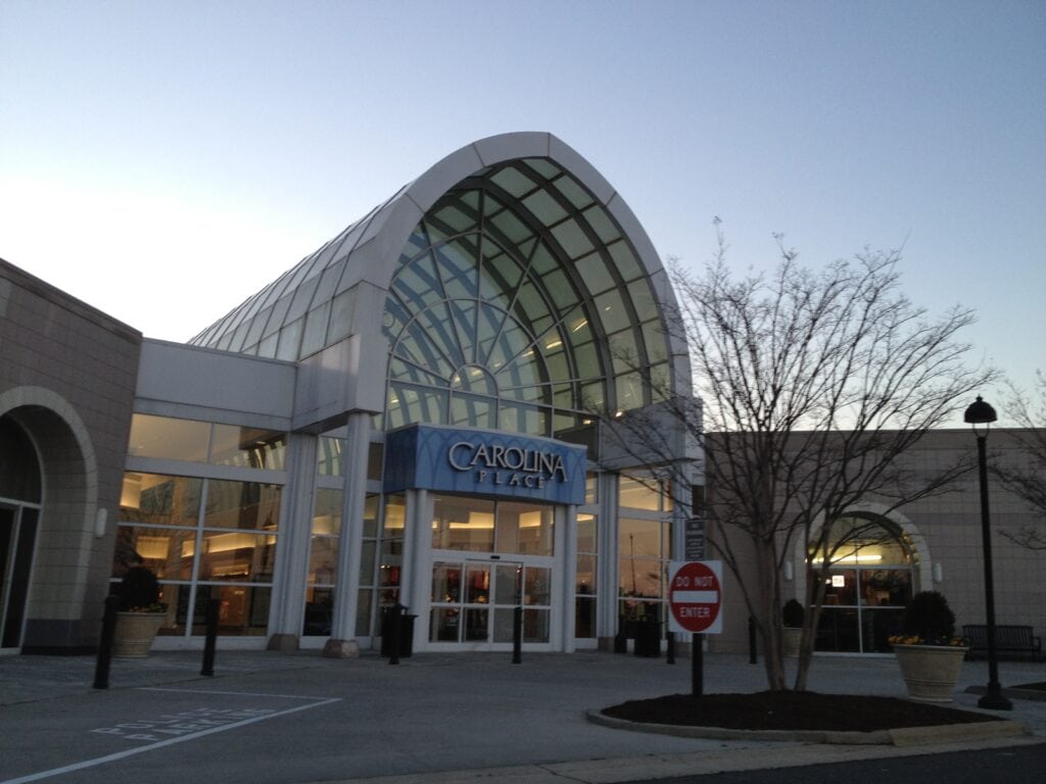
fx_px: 1058
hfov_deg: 52.6
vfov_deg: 40.7
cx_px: 523
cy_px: 392
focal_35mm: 35
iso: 64
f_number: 2.4
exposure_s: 1/120
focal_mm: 4.28
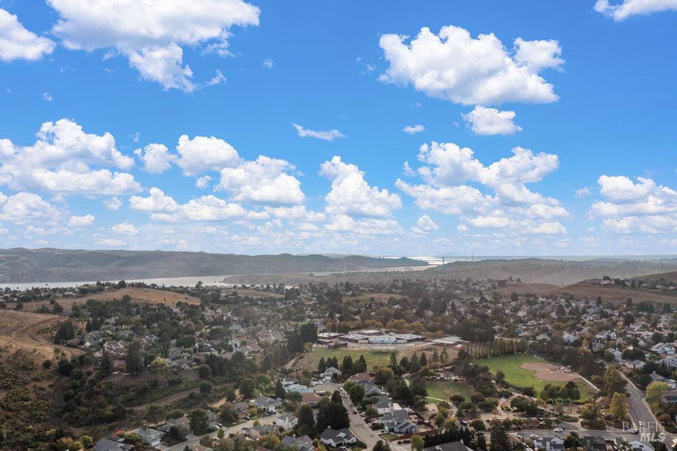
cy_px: 226
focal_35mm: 28
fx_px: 526
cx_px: 338
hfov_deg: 65.5
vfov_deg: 46.4
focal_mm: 10.26
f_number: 7.1
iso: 100
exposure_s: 1/1250
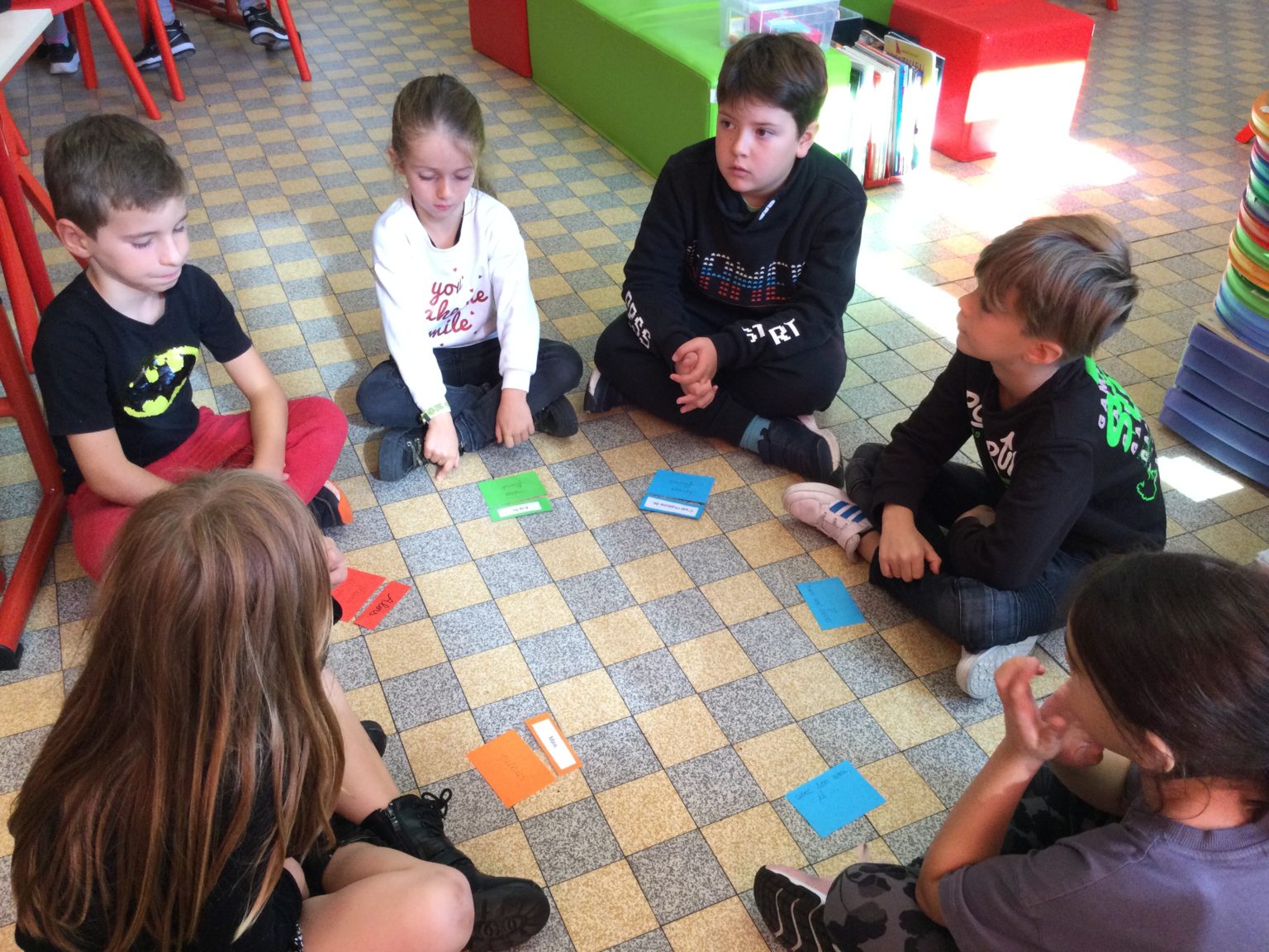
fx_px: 1136
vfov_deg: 45.4
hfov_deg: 58.4
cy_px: 476
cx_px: 634
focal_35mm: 31
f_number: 2.4
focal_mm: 3.3
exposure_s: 1/30
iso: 40
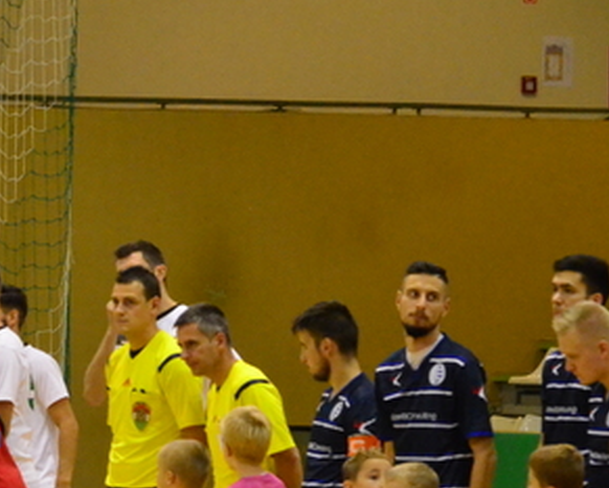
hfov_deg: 5.1
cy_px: 507
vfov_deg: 4.1
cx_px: -182
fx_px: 6833
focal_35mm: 379
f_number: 7.1
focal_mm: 98
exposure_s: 1/200
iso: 5000
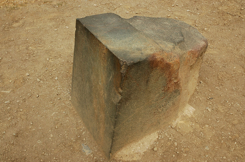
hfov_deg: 45.0
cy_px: 81
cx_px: 122
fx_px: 296
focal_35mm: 44
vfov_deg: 30.8
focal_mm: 29
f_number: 9
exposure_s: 1/320
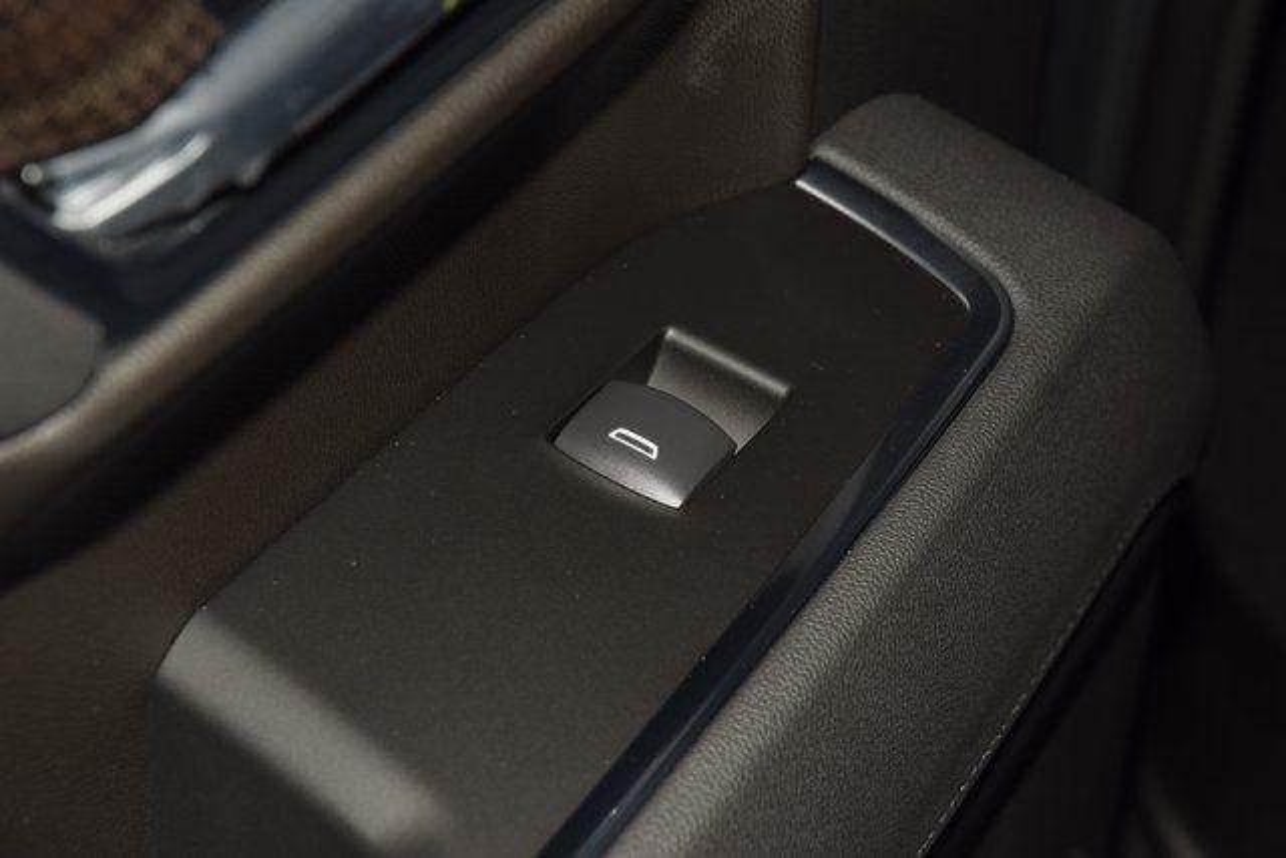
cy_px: 429
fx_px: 3751
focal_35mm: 105
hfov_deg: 19.5
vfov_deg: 13.0
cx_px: 643
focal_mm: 70
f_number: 8
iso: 110
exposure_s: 1/125
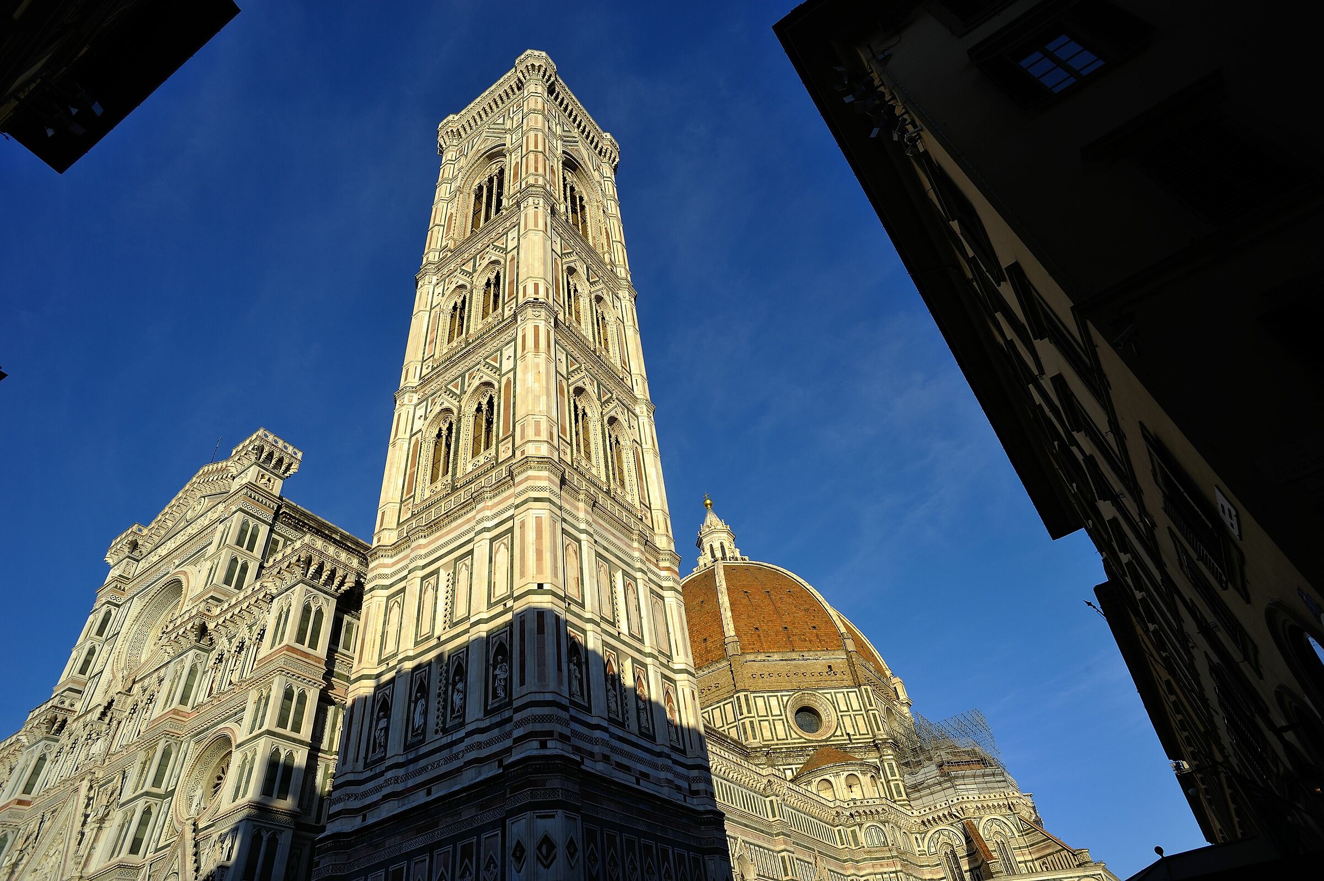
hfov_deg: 84.0
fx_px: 735
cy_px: 440
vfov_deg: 61.9
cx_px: 662
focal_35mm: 20
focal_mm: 20
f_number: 11
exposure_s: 1/160
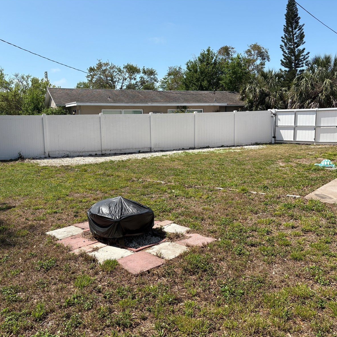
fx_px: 341
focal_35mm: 31
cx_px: 153
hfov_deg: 52.5
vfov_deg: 52.5
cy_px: 168
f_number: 1.6
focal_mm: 5.96
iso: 50
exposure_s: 1/3623
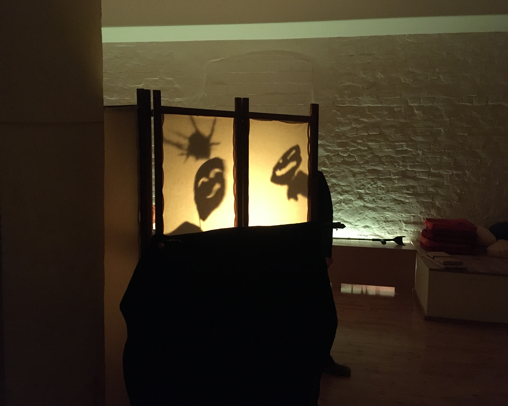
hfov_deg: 57.2
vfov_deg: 47.1
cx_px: 254
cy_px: 202
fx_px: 466
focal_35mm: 31
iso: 320
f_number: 2.2
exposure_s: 1/17
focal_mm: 4.15
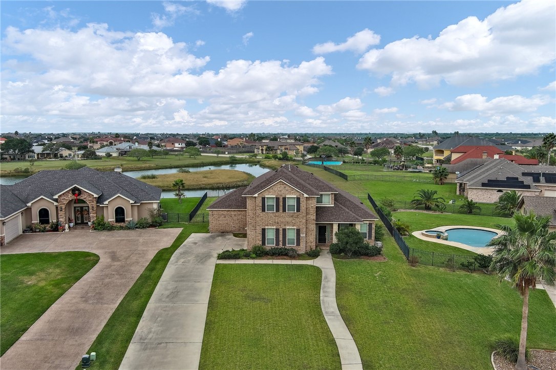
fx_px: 448
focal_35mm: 29
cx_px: 278
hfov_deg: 63.7
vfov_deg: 44.9
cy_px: 185
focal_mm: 10.57
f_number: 2.8
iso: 101
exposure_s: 1/1250
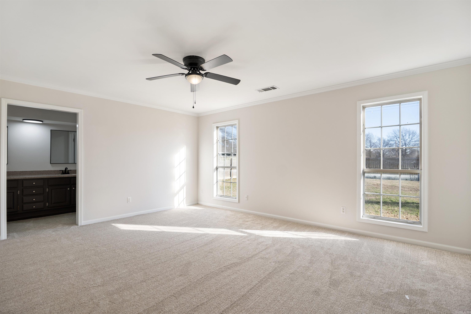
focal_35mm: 16
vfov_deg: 73.7
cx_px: 236
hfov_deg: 96.7
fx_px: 209
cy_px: 157
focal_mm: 16
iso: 1250
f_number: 5.6
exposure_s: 1/50
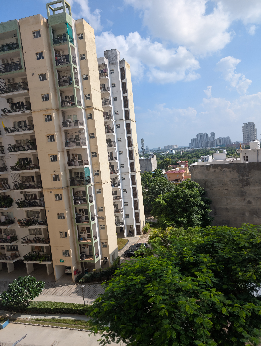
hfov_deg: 56.9
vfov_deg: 71.5
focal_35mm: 24
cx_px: 130
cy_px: 173
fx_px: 241
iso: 22
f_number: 1.68
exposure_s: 1/1368
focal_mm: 6.9
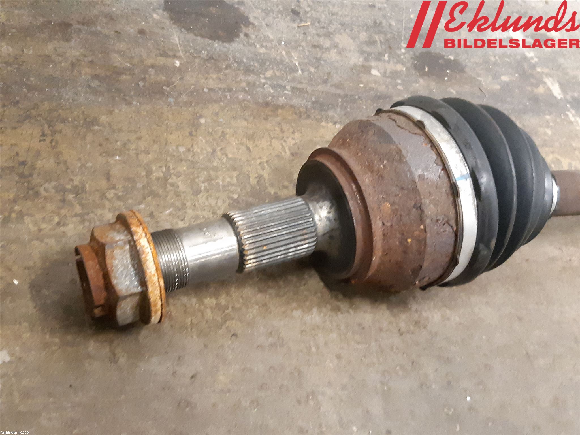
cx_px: 290
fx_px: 436
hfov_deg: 67.3
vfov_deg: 53.1
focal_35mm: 26
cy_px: 218
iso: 500
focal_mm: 3.93
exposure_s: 1/25
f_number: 1.7
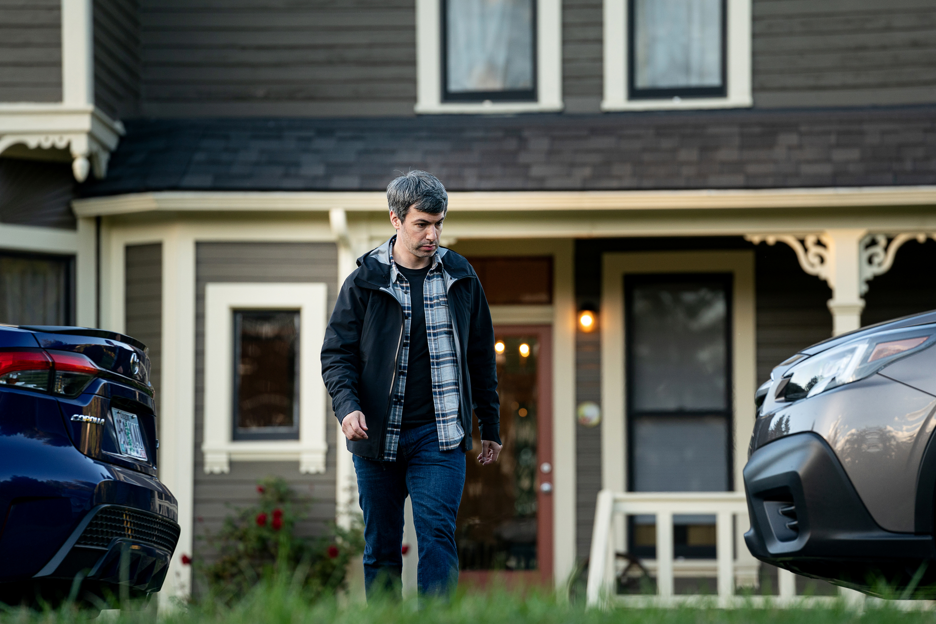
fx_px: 5200
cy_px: 312
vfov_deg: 6.9
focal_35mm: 200
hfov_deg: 10.3
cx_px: 468
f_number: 4
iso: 800
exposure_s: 1/500
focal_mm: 200
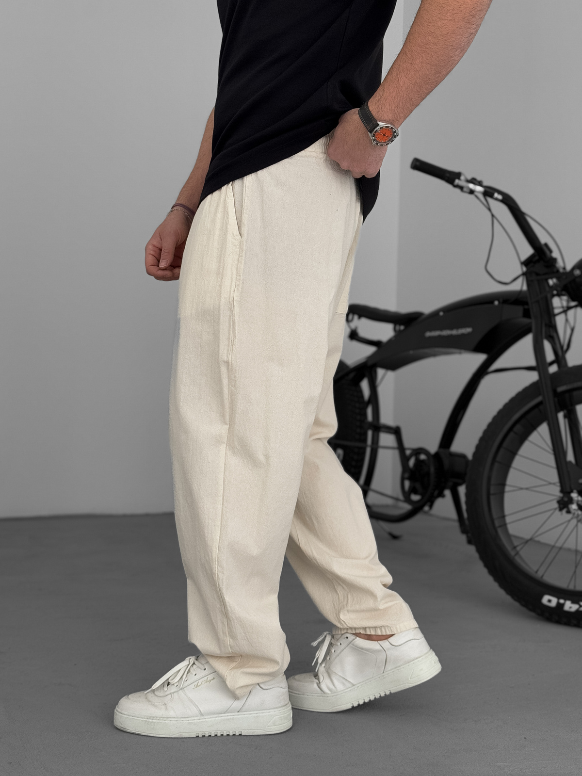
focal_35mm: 48
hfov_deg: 30.3
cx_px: 291
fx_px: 1076
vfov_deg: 39.7
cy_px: 388
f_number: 1.8
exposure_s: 1/60
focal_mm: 6.76
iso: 100
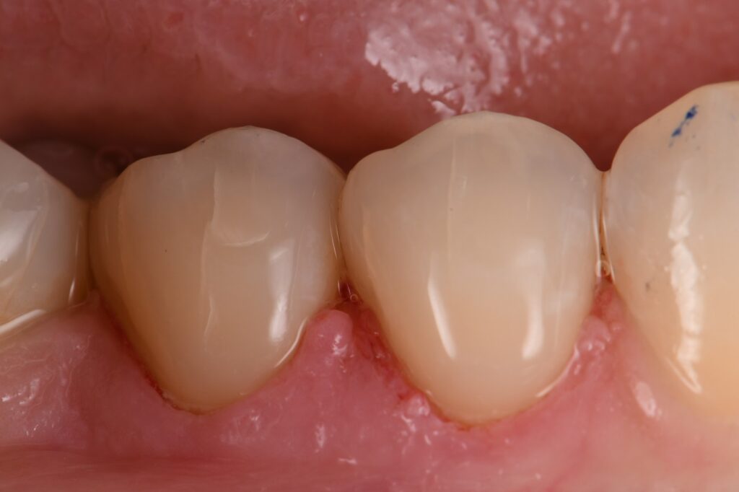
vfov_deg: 8.7
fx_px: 3222
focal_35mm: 157
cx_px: 370
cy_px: 246
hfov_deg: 13.1
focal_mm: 105
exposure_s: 1/160
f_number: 32
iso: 200
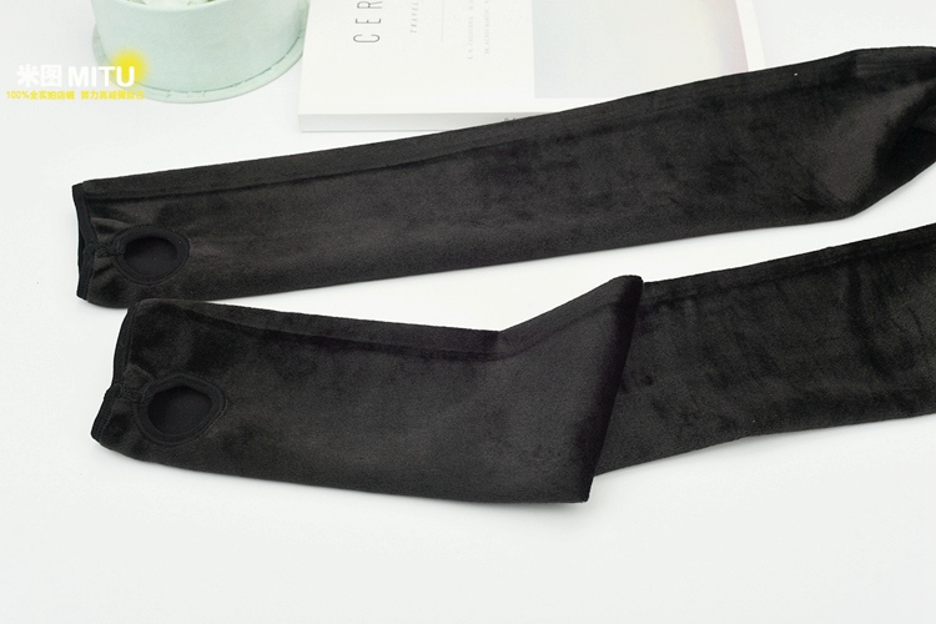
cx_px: 468
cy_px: 312
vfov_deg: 27.0
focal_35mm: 50
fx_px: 1300
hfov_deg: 39.6
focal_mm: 50
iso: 100
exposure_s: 1/125
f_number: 9
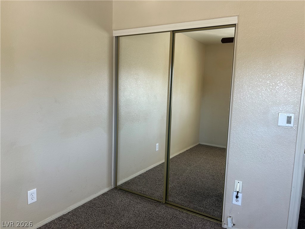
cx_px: 152
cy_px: 114
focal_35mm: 26
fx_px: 229
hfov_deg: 67.3
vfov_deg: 53.1
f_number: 1.5
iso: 100
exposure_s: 1/120
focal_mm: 5.7
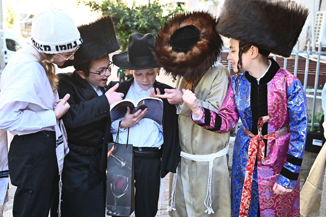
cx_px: 163
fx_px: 398
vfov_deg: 30.5
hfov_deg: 44.5
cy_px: 108
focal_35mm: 44
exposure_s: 1/200
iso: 400
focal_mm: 44
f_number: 4.5
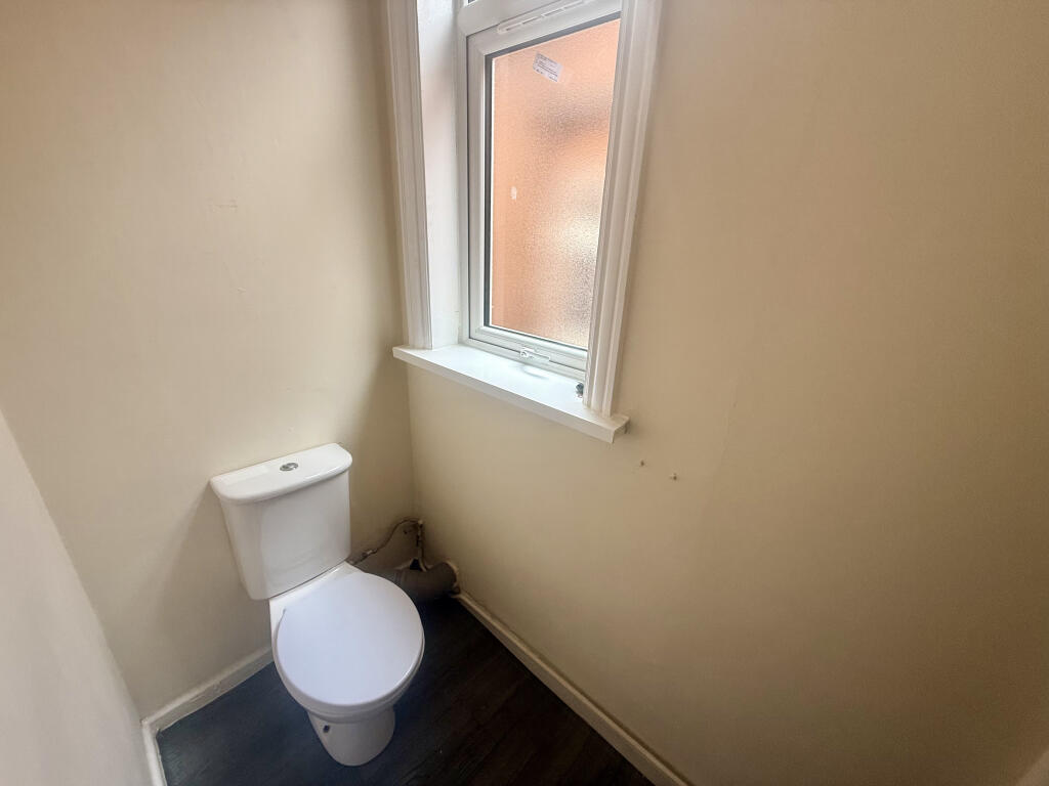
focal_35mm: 14
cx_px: 524
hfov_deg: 102.1
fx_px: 424
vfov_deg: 85.7
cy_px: 393
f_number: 2.2
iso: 125
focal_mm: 2.22
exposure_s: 1/99
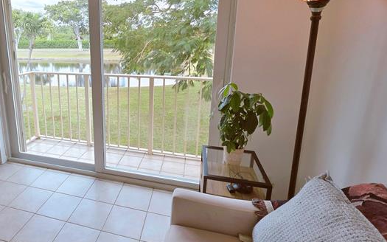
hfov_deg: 78.6
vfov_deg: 56.5
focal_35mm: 21
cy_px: 90
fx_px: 221
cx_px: 118
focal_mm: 2.2
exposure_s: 1/263
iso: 40
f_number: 1.9
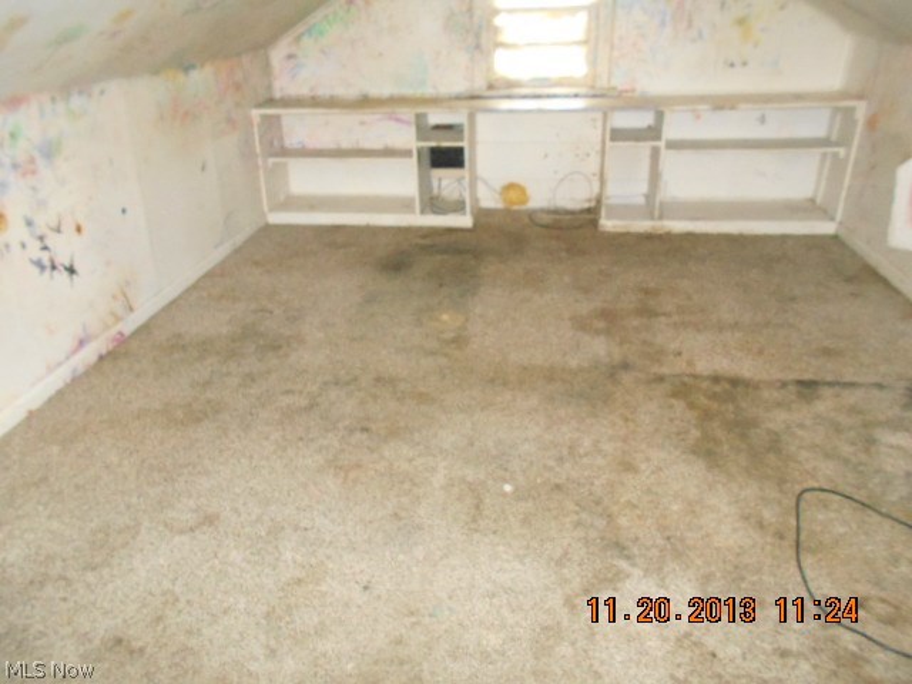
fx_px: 685
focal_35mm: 26
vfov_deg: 53.1
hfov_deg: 67.3
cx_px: 456
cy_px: 342
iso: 900
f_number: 3.2
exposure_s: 1/25
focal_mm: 4.6
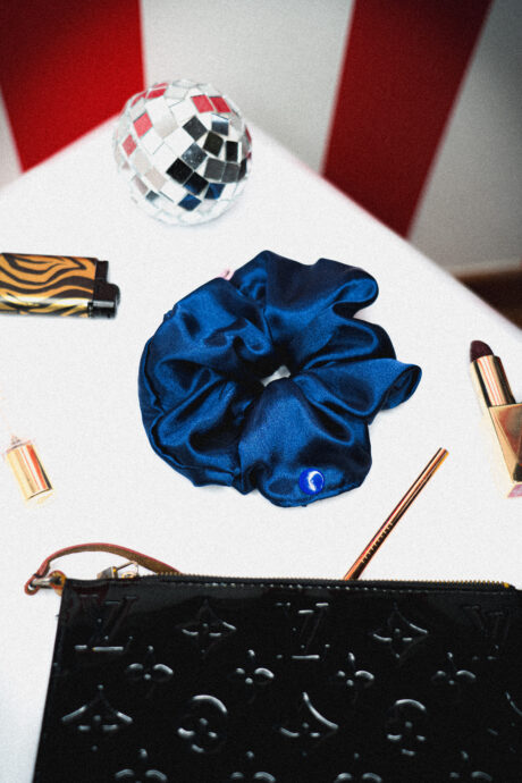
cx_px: 261
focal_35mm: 40
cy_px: 392
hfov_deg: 33.4
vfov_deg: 48.5
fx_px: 870
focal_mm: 40
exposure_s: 1/60
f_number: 4
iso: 200
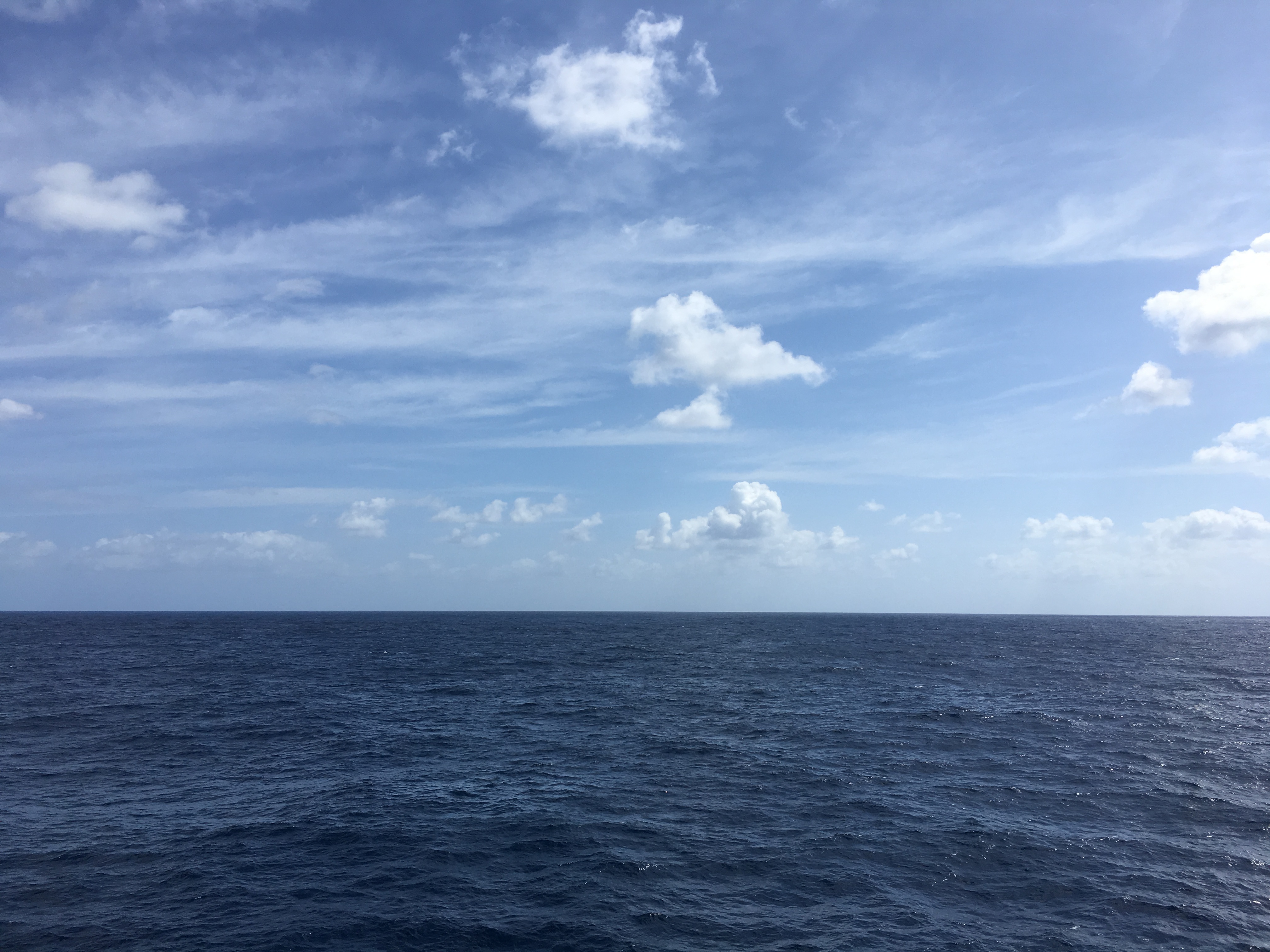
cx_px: 635
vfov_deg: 48.2
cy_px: 476
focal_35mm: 29
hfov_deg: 61.7
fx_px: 1064
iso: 25
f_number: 2.2
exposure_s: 1/2849
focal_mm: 4.15
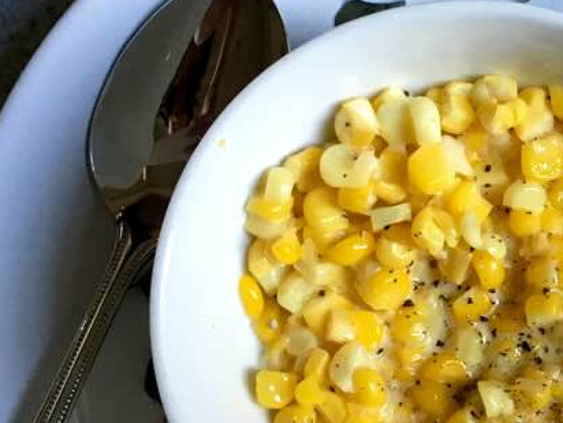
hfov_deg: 20.7
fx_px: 1464
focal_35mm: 90
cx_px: 630
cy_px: 227
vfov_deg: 16.4
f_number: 2.2
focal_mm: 4.15
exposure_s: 1/30
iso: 80
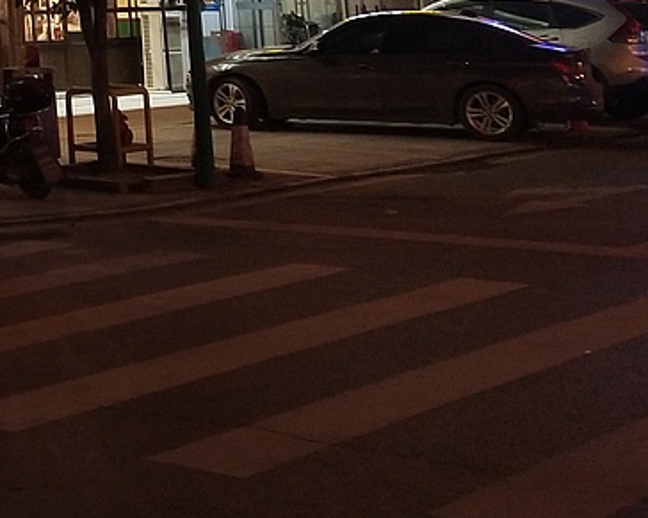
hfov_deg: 16.7
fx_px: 1975
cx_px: -356
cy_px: -317
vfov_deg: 13.8
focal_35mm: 103
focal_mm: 3.95
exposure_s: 1/50
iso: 284
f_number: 1.8
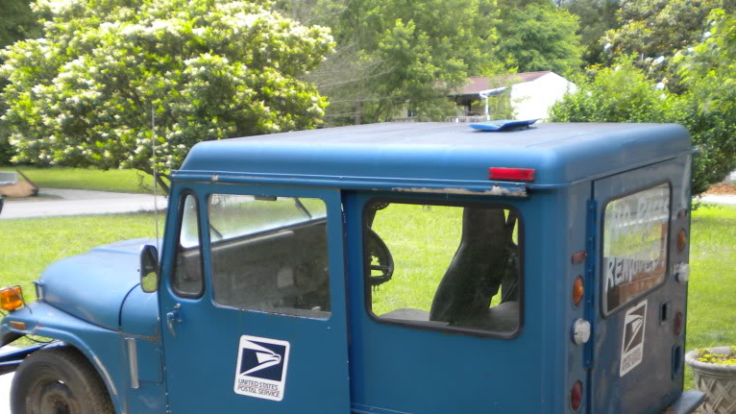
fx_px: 995
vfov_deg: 23.2
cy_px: 318
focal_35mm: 51
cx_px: 387
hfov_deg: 40.6
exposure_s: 1/86
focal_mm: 6.3
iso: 80
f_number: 3.1
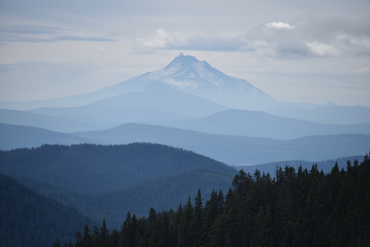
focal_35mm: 300
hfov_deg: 6.9
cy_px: 124
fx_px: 3084
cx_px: 185
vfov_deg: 4.6
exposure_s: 1/640
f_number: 7.1
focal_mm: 300
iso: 100
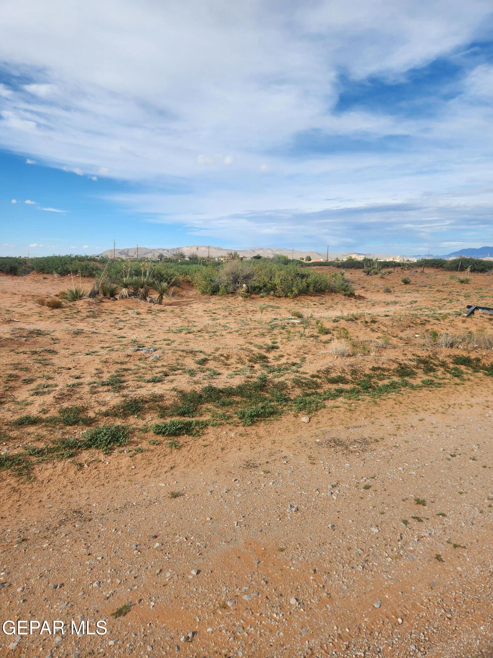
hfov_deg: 58.9
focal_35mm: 23
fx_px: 437
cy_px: 329
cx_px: 246
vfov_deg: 73.9
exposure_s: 1/1751
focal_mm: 5.4
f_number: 1.8
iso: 20
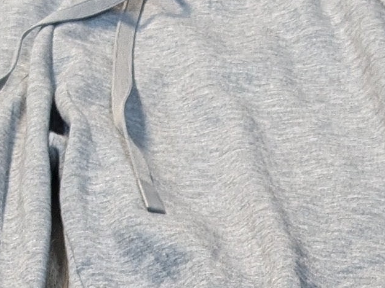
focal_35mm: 174
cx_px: 309
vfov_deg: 8.0
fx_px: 1934
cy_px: 631
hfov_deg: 11.3
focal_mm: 4.38
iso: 55
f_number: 1.73
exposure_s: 1/40
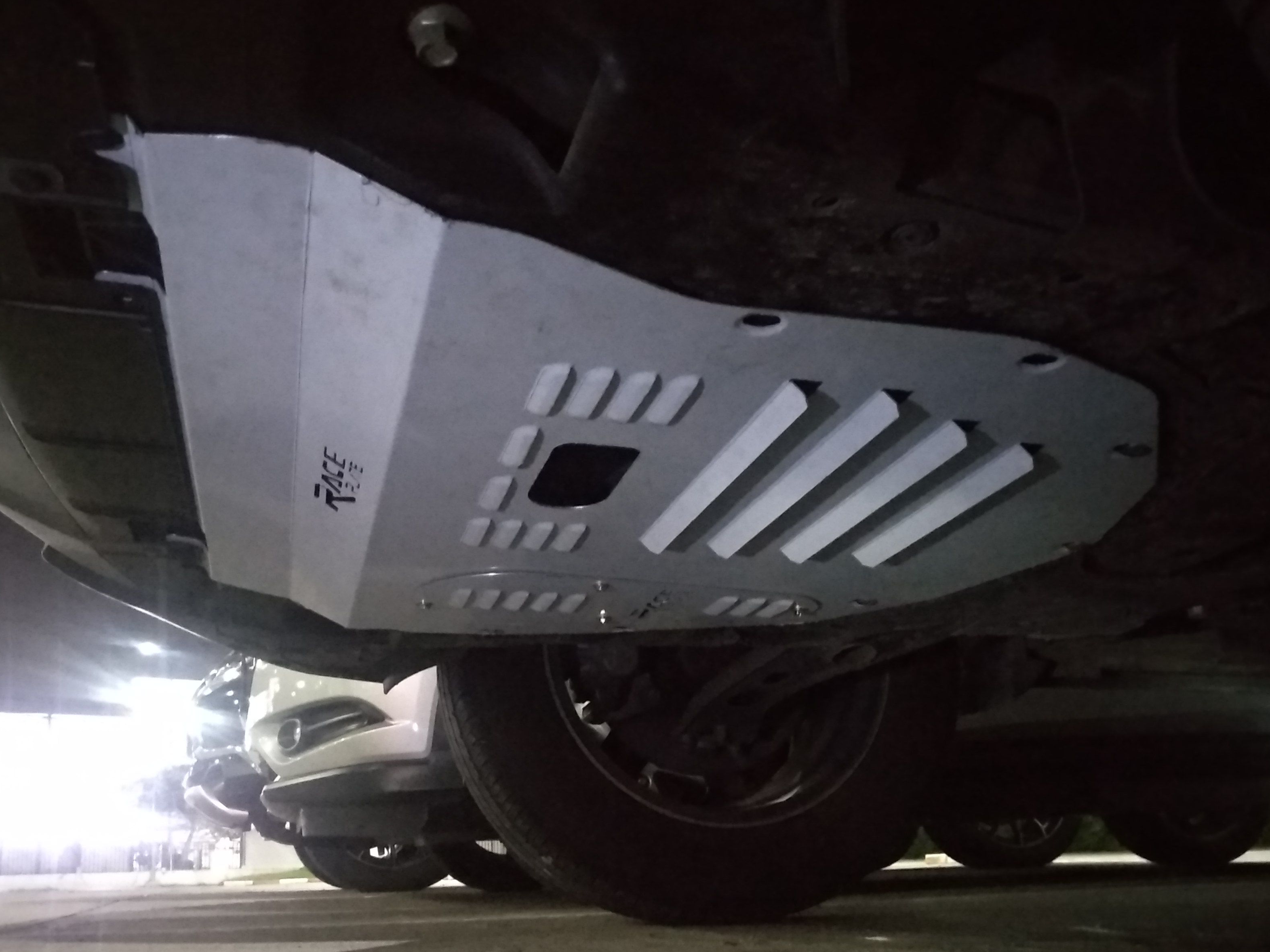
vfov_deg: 49.5
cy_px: 565
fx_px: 1027
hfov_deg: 63.1
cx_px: 542
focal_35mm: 28
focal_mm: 3.81
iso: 6400
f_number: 2.2
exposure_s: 1/17
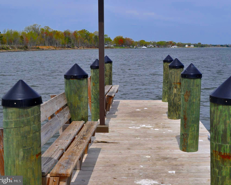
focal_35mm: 51
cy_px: 93
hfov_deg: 36.6
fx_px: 349
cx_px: 132
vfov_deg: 29.7
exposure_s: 1/500
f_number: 11
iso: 200
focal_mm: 30
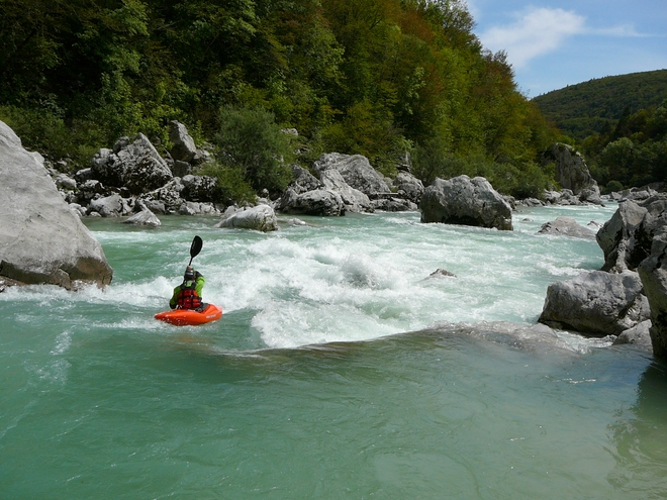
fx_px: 674
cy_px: 250
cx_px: 334
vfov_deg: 40.7
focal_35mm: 35
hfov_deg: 52.6
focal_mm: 5.2
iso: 80
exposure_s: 1/800
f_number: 5
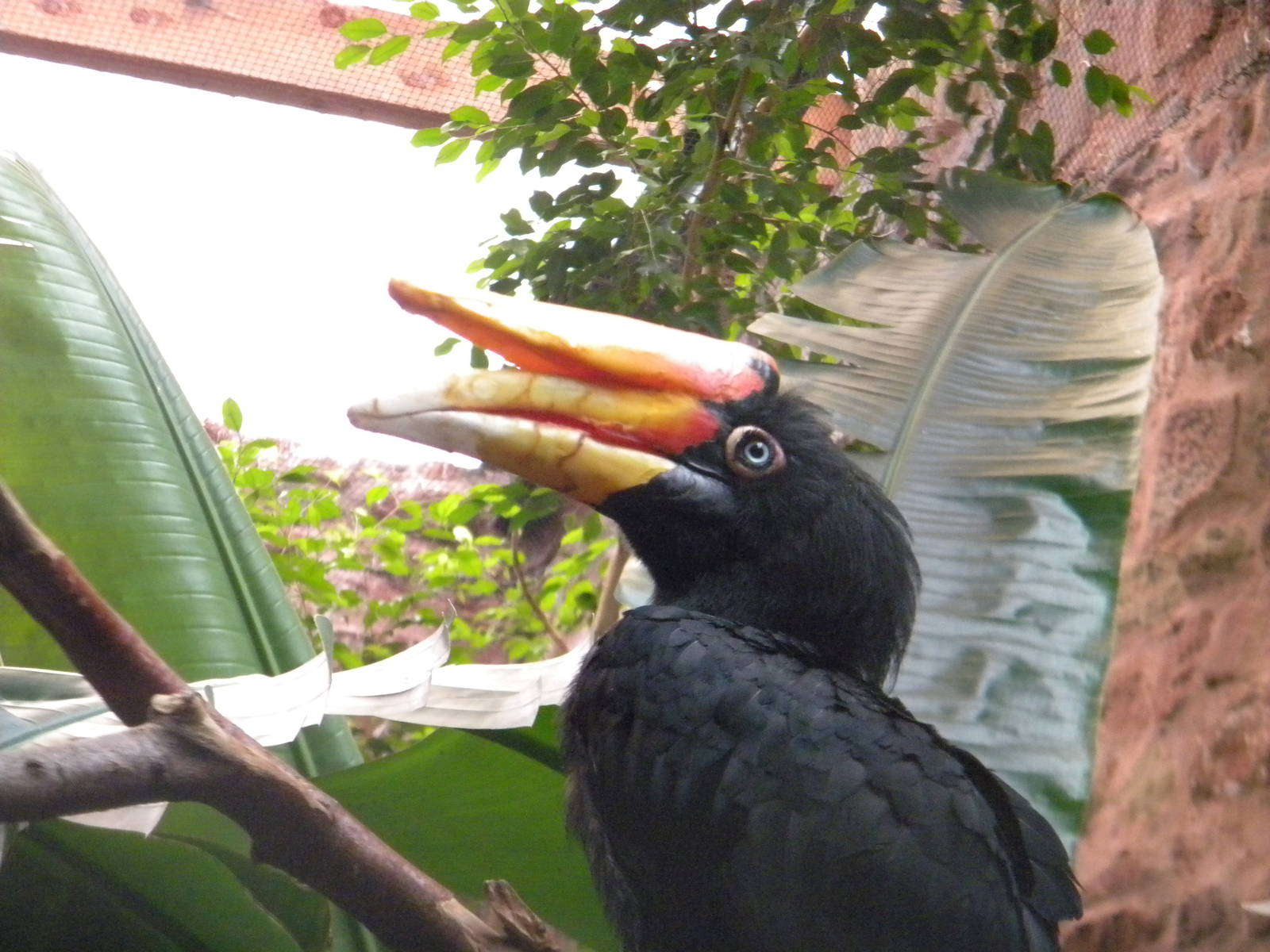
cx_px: 635
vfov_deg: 10.0
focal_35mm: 148
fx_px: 5430
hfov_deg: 13.3
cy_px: 476
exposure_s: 1/45.5
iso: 800
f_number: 5
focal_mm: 26.8
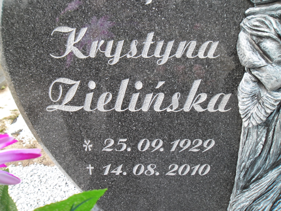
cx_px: 140
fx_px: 219
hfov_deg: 65.3
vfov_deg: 51.4
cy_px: 106
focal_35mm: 27
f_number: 3.5
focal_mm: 4.9
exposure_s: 1/90
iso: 80
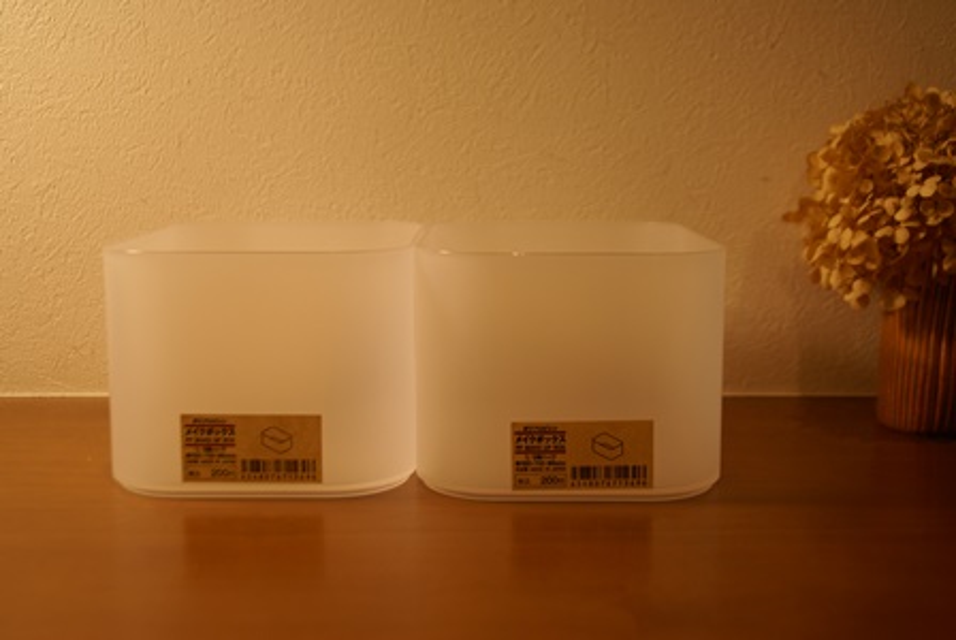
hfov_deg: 43.6
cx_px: 478
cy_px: 320
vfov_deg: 30.0
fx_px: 1197
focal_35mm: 45
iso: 200
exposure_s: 1/50
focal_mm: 30
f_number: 4.5
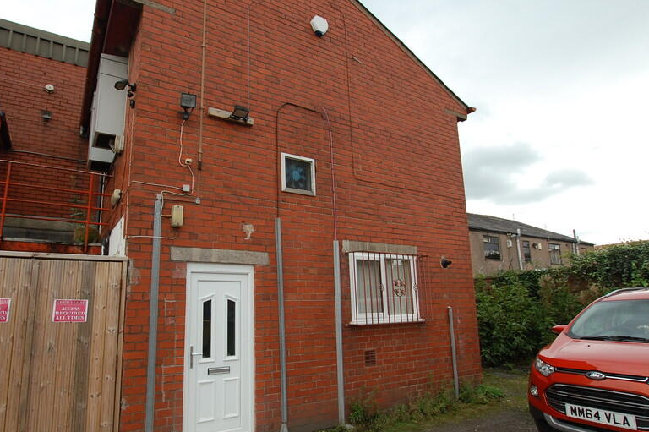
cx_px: 264
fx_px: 360
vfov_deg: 61.8
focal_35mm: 20
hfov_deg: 83.1
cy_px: 232
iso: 200
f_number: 5.6
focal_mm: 10
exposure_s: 1/125
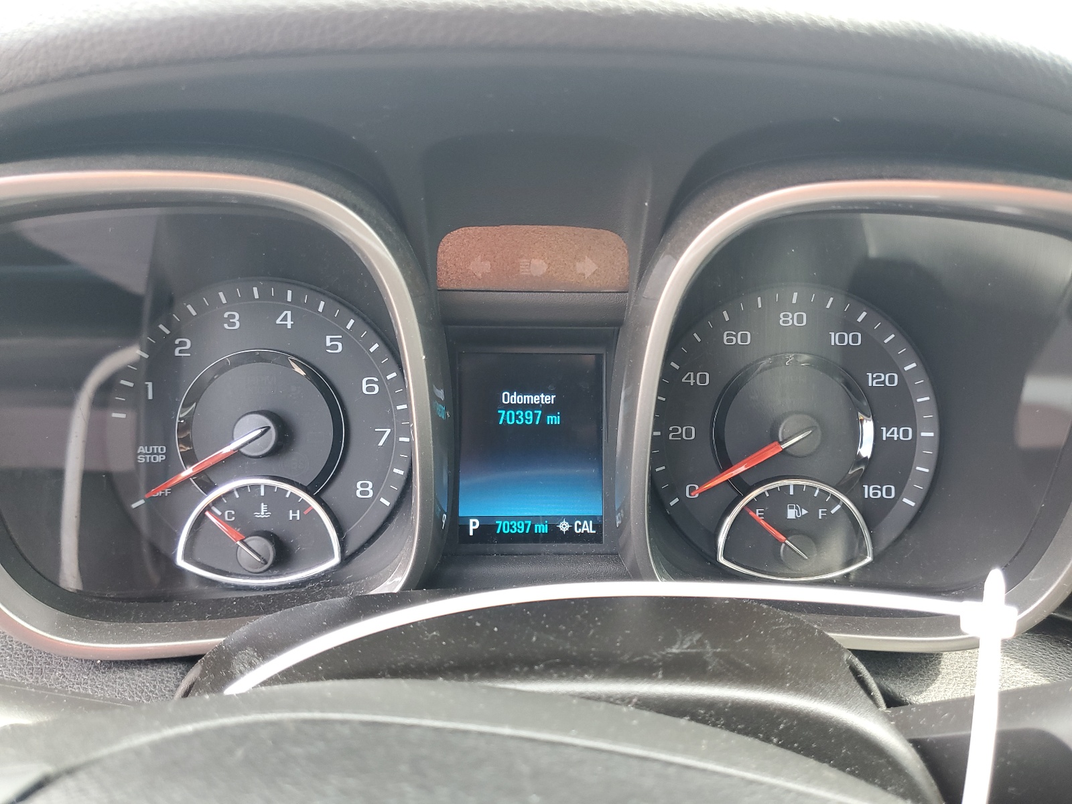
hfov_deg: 67.3
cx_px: 536
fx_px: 805
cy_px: 402
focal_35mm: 26
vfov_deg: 53.1
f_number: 1.5
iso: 60
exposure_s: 1/50
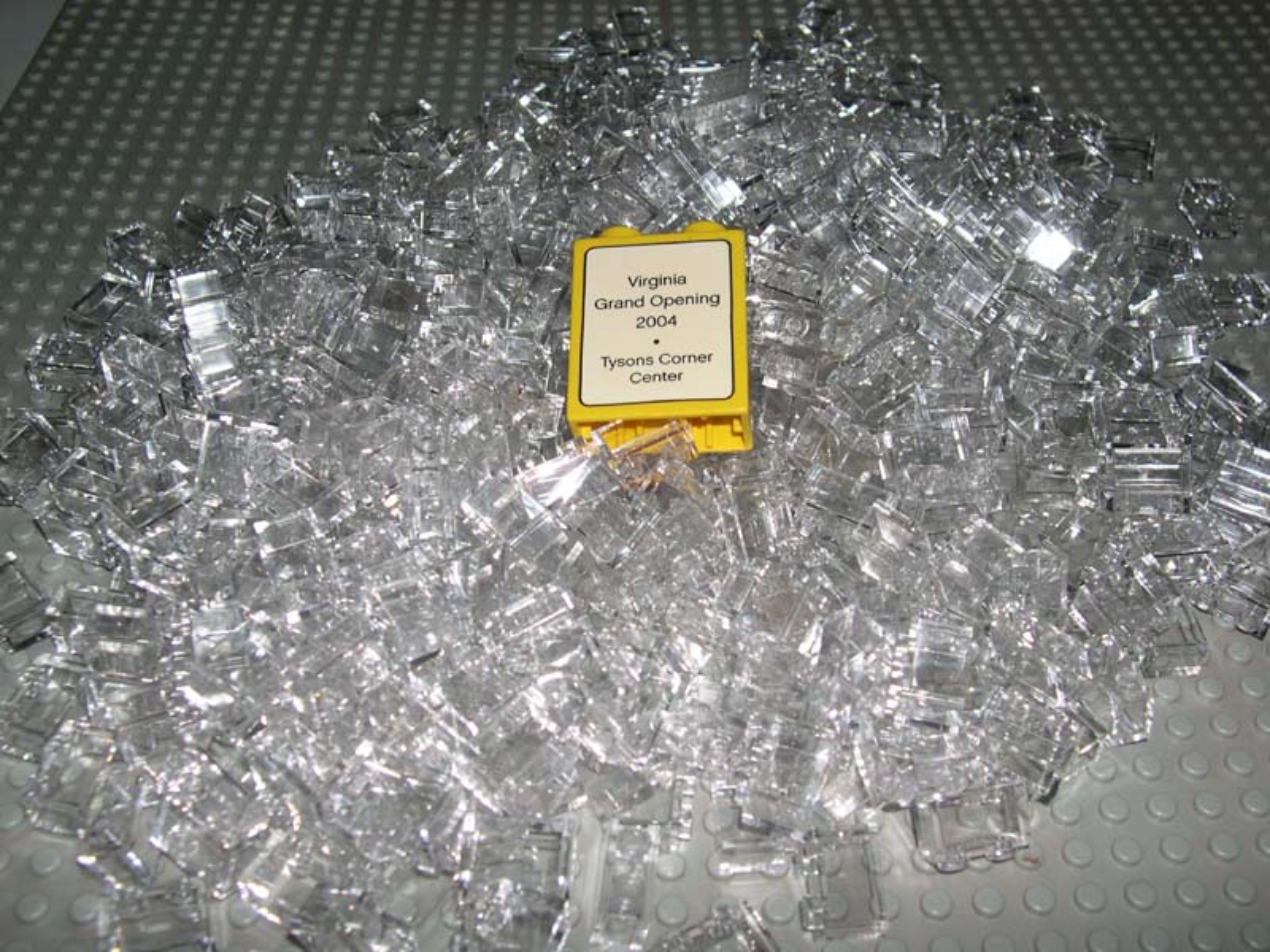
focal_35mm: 38
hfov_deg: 49.0
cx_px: 635
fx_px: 1394
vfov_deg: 37.7
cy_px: 476
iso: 100
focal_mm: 8
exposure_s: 1/60
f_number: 7.6
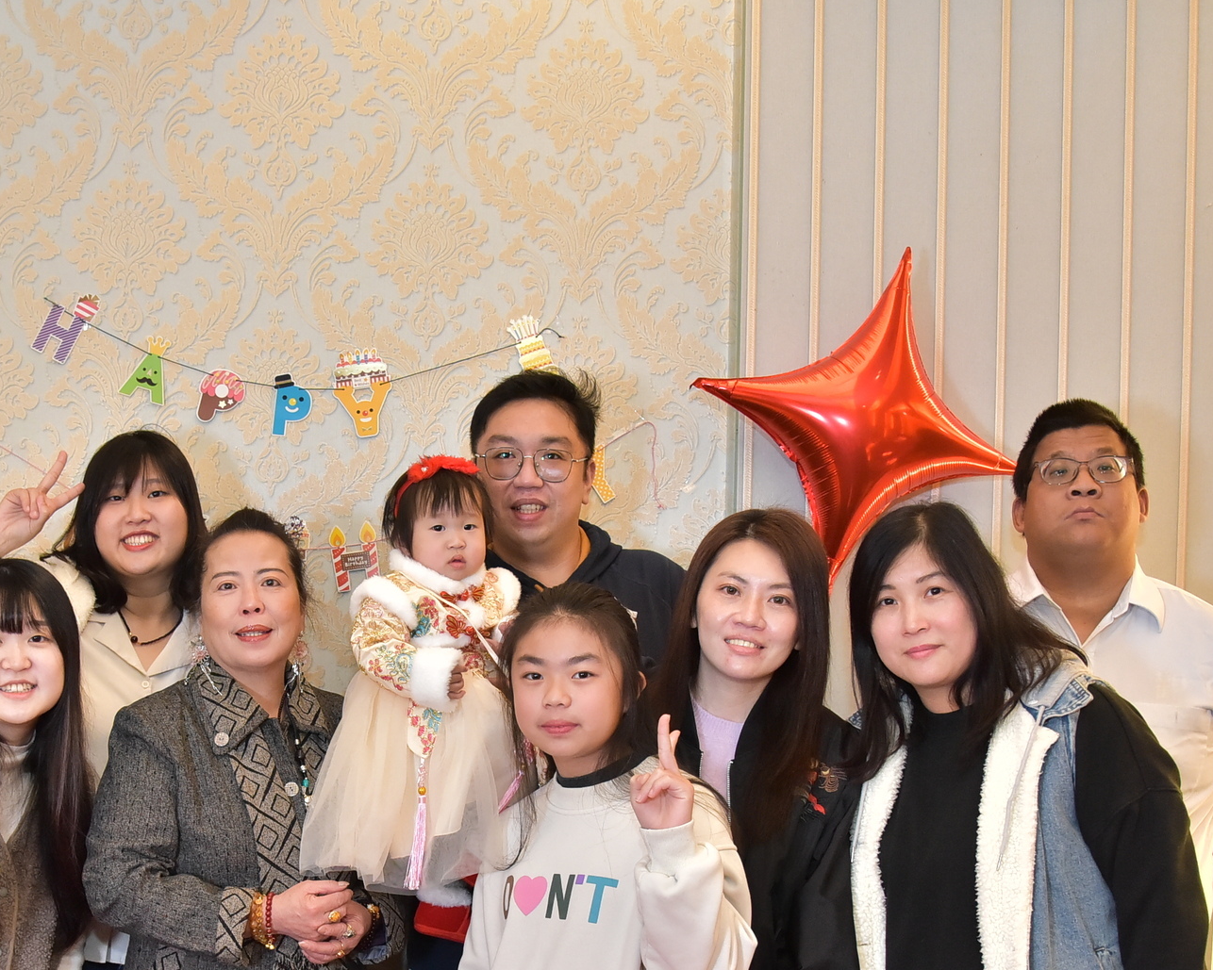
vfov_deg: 35.0
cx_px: 405
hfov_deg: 43.2
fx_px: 1508
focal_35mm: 42
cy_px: 714
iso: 3200
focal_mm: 24
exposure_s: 1/160
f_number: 4.5
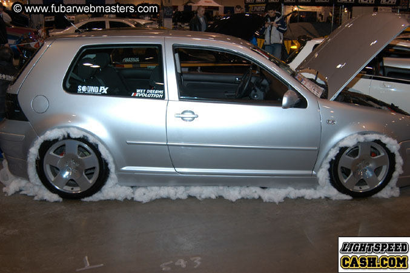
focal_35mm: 36
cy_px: 136
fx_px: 410
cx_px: 205
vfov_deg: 36.8
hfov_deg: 53.2
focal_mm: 24
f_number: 5
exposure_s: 1/60
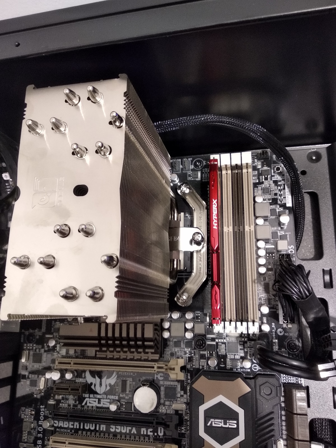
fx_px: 336
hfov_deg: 53.1
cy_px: 224
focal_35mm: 26
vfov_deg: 67.3
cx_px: 168
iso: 2000
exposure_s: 1/20
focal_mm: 3.81
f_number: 2.2
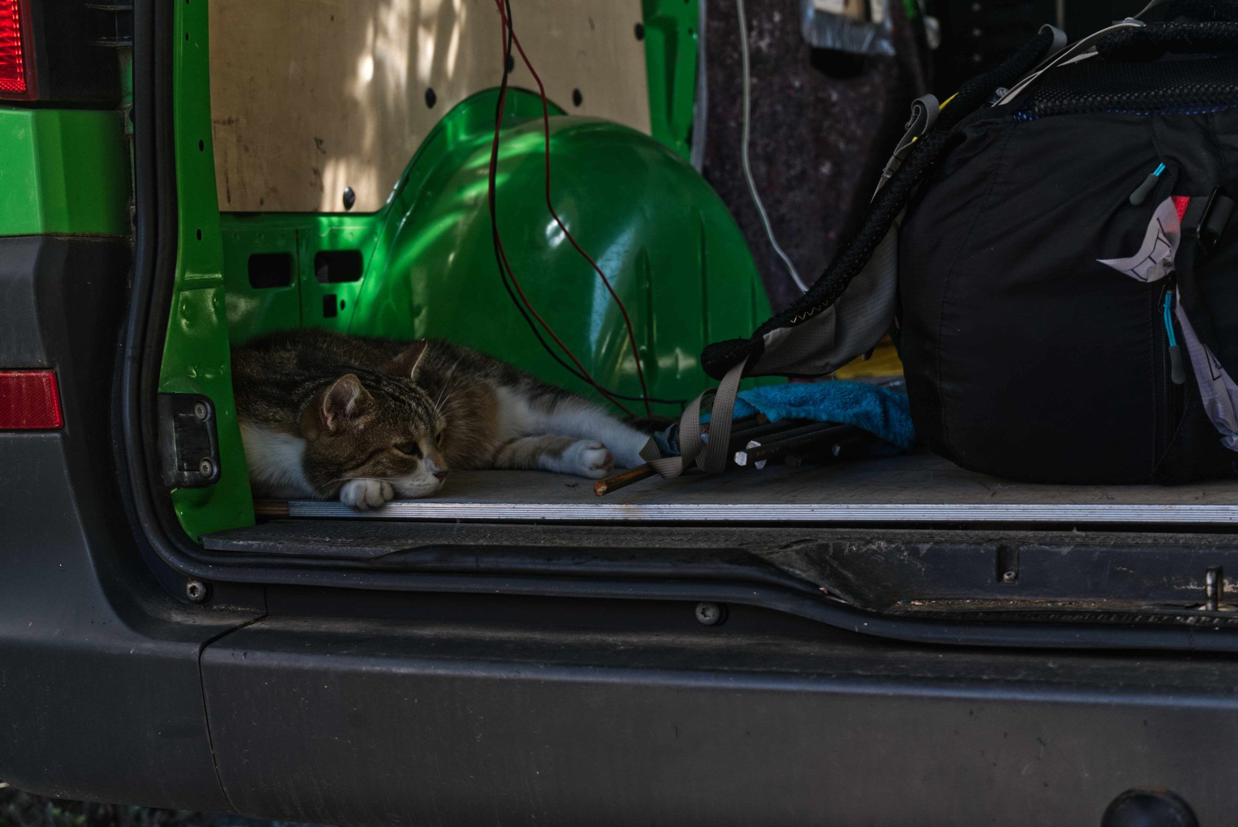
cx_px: 619
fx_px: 2408
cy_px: 414
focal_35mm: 70
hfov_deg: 28.8
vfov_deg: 19.5
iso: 320
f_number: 7.1
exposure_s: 1/100
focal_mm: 70
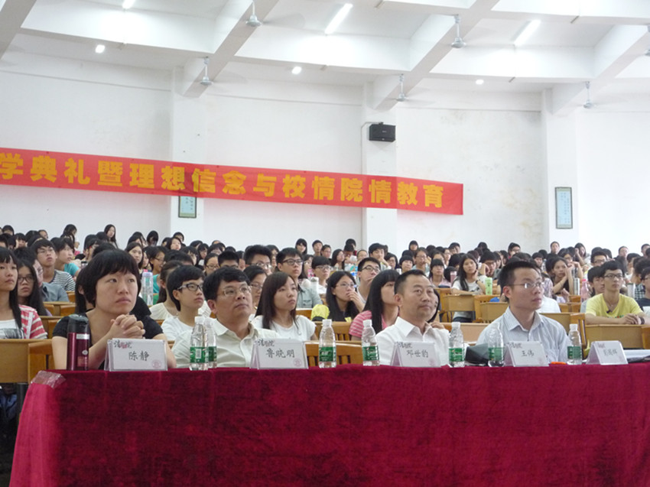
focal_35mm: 47
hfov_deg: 40.4
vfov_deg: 30.9
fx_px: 882
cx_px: 325
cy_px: 244
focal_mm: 8.2
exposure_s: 1/20
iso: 400
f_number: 4.7
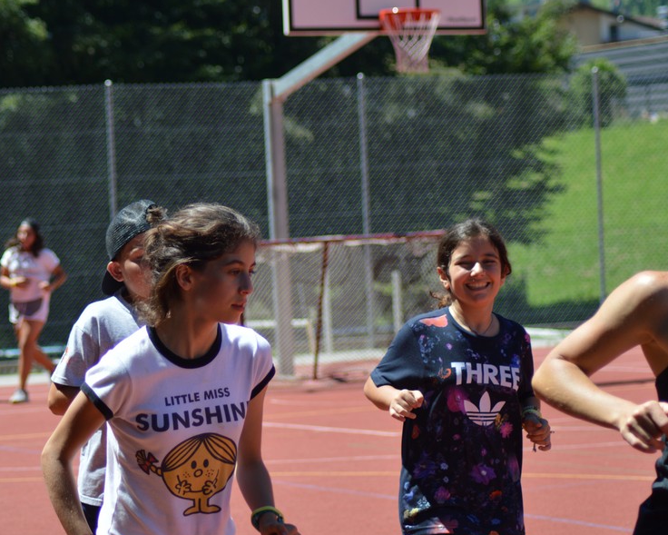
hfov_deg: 14.0
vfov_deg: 11.3
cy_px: 300
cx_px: 246
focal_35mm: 137
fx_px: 2709
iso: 180
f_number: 4
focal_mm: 70
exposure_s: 1/1000
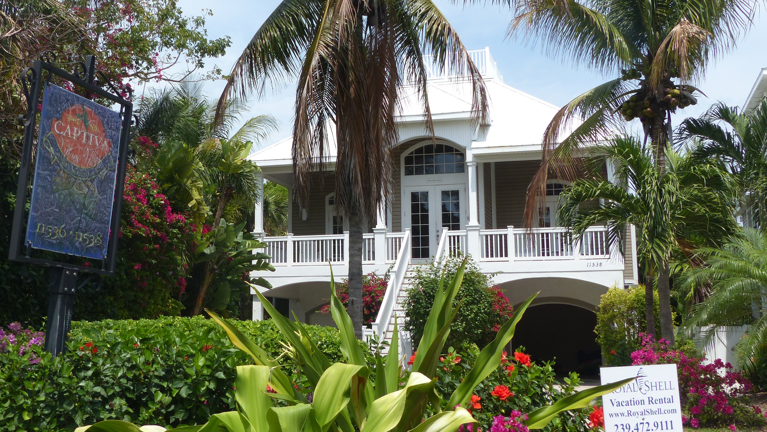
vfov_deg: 26.4
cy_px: 160
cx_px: 339
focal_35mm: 45
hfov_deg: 45.4
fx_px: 915
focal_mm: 6.3
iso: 100
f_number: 4
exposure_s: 1/1000
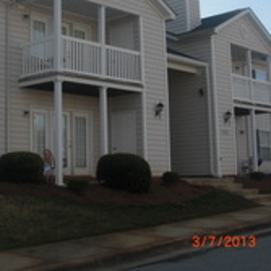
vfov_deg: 25.8
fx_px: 585
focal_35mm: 66
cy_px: 73
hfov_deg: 25.7
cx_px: 57
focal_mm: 6.3
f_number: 2.8
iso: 50
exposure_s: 1/500
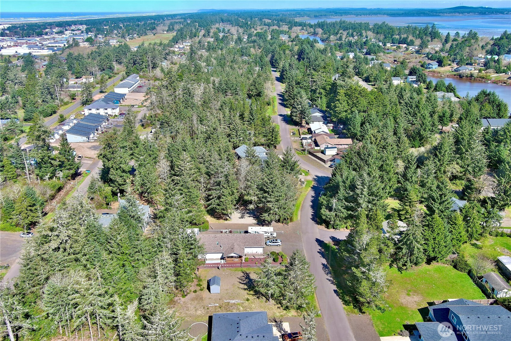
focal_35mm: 29
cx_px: 256
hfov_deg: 63.7
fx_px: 412
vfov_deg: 45.0
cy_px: 170
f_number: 2.8
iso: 100
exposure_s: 1/755
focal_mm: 10.57
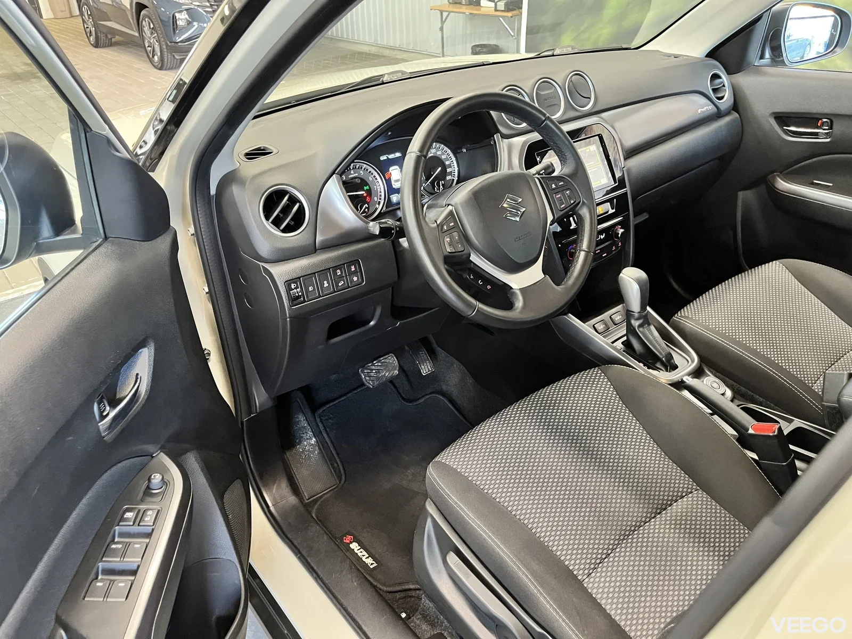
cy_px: 320
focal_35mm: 26
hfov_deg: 67.3
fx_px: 640
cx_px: 426
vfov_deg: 53.1
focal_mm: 5.1
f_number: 1.6
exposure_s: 1/46
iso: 500
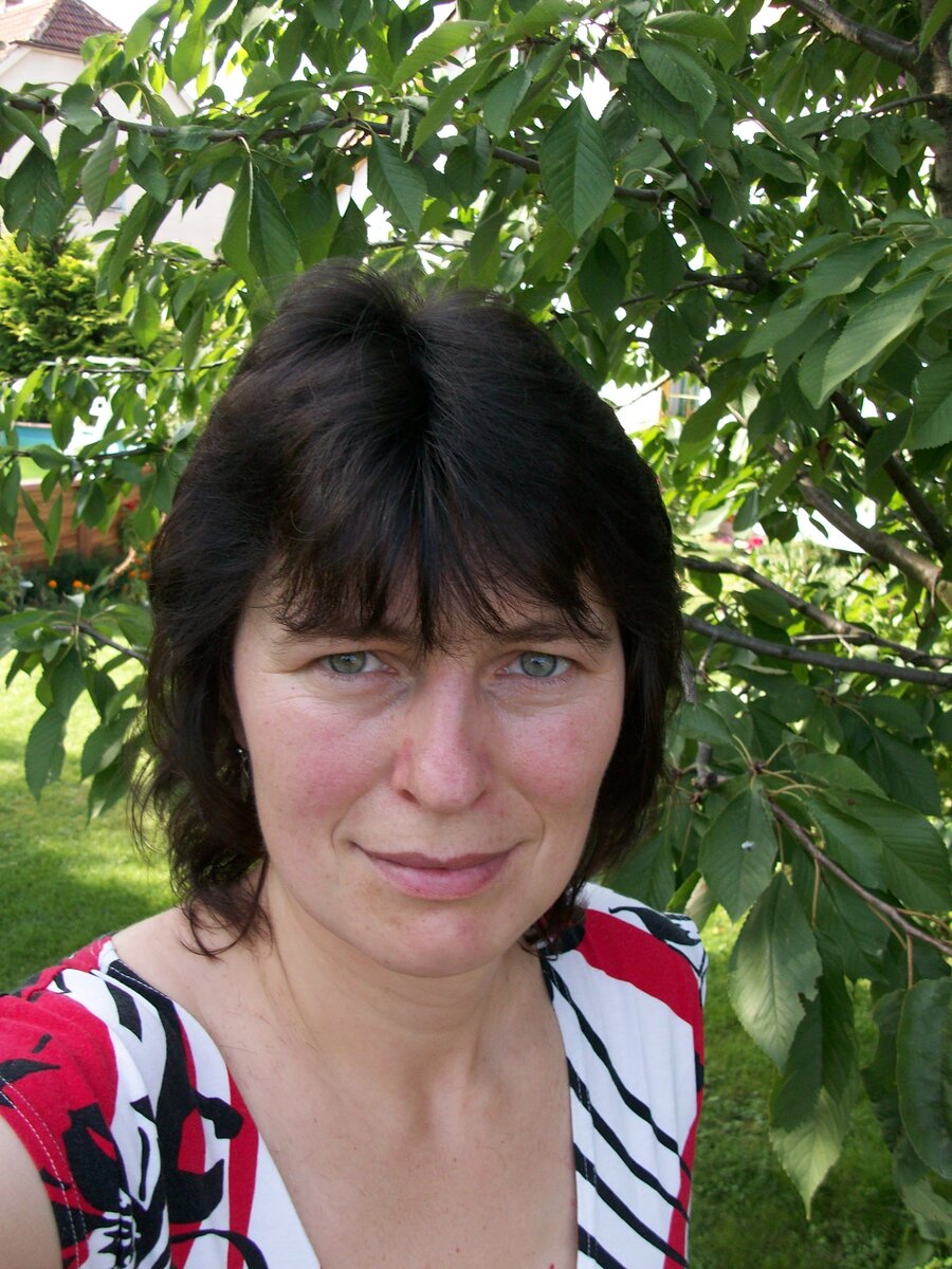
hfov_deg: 41.8
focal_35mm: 34
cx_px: 476
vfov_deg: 54.0
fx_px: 1247
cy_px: 634
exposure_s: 1/144
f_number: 2.8
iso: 64
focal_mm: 5.7
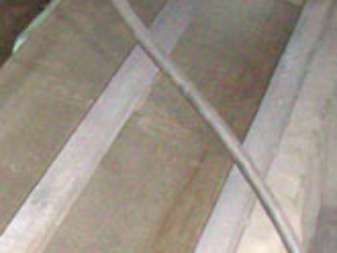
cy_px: 332
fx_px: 1062
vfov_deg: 13.1
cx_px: -16
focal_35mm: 109
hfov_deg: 17.5
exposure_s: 1/64
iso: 400
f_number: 2.7
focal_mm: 6
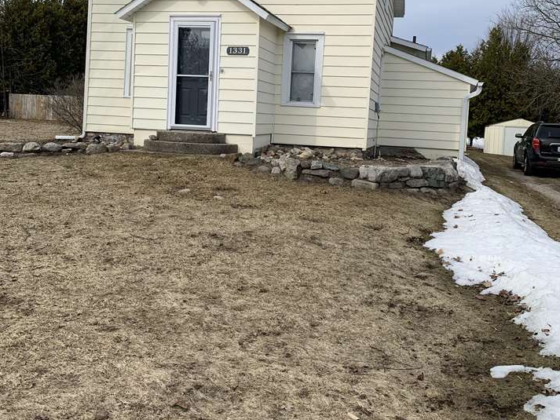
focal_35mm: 35
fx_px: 566
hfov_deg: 52.6
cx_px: 281
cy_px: 148
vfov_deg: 40.3
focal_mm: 4.25
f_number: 1.8
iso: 25
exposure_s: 1/3289
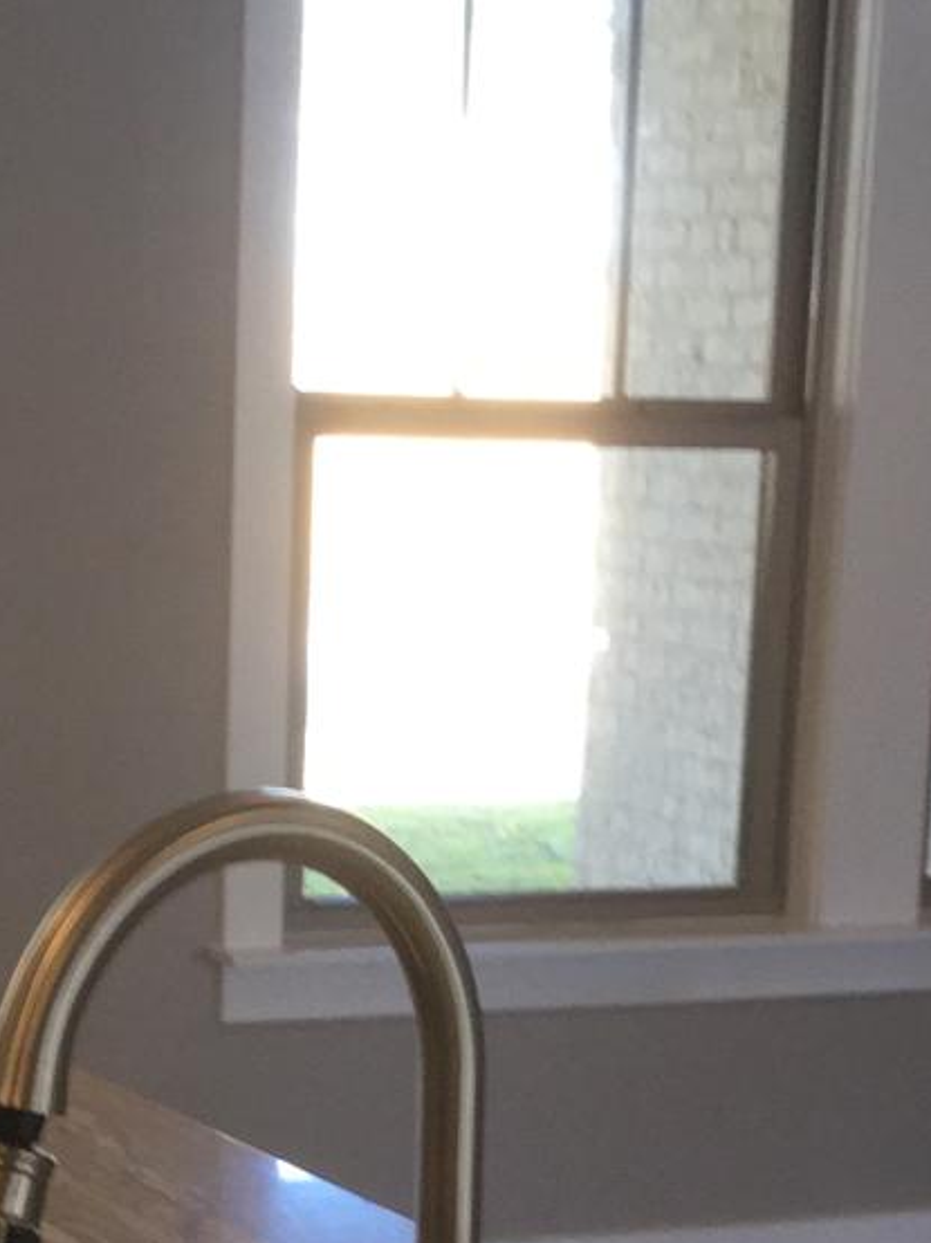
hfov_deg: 13.2
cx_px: 372
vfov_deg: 16.9
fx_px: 4019
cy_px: 1416
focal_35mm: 112
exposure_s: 1/30
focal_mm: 3.3
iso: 64
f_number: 2.4
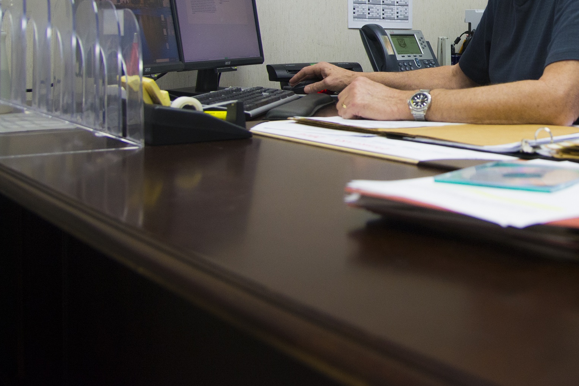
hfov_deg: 39.8
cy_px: 29
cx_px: 483
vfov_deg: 27.5
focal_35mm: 47
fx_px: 756
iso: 1250
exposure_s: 1/160
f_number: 4
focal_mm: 24
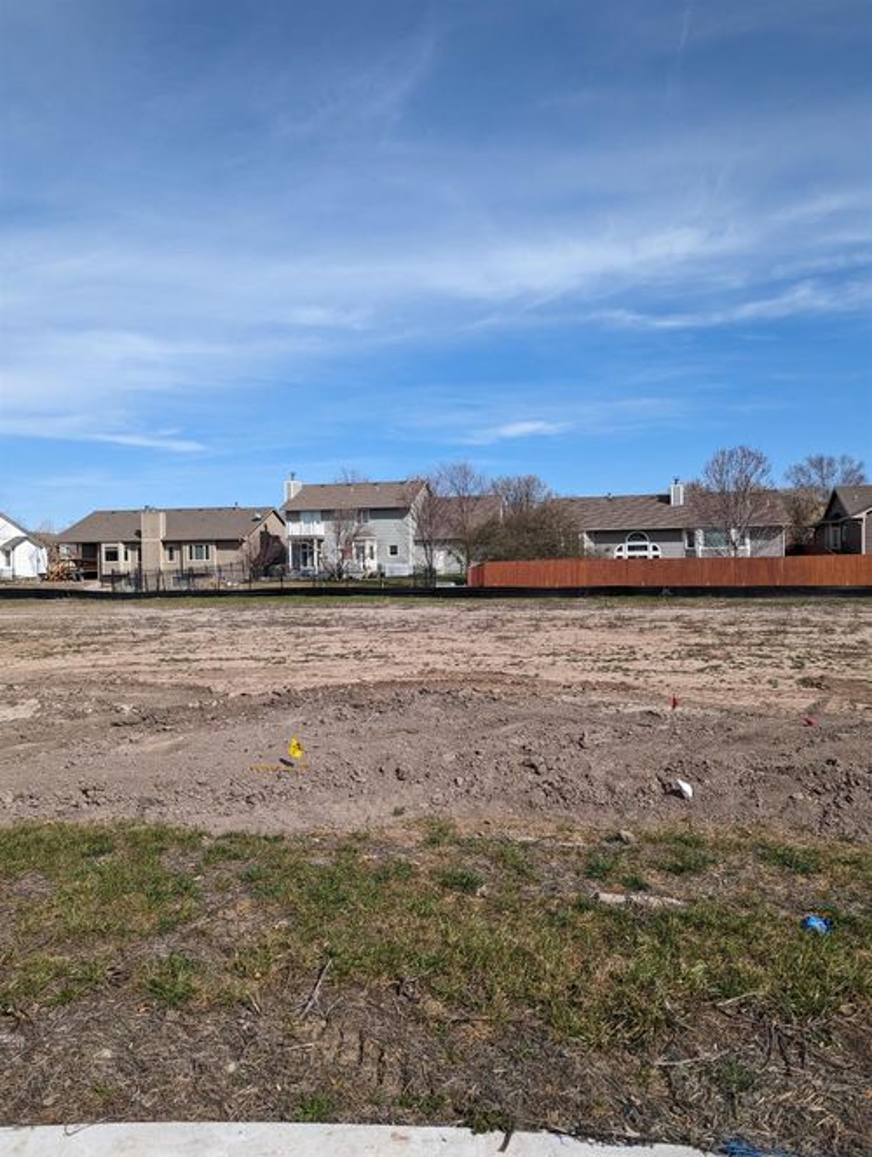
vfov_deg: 71.5
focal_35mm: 24
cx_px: 436
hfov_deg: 56.9
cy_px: 578
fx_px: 804
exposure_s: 1/2513
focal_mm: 6.81
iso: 47
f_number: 1.85
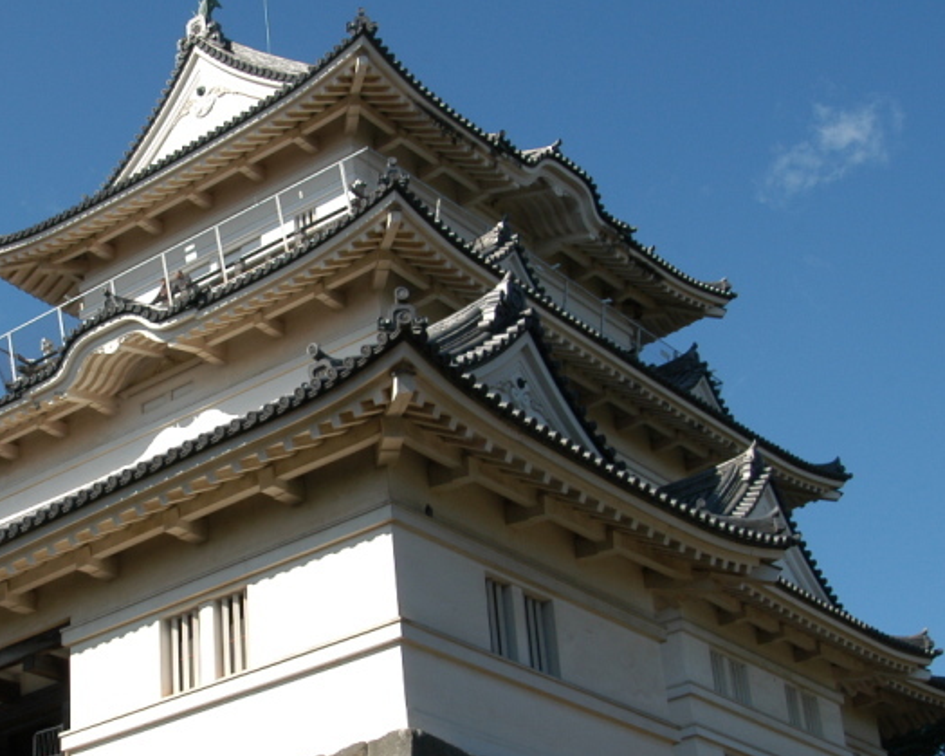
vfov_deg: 23.1
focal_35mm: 66
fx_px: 1846
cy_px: 452
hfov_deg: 28.4
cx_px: 267
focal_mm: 24
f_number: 9
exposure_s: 1/320
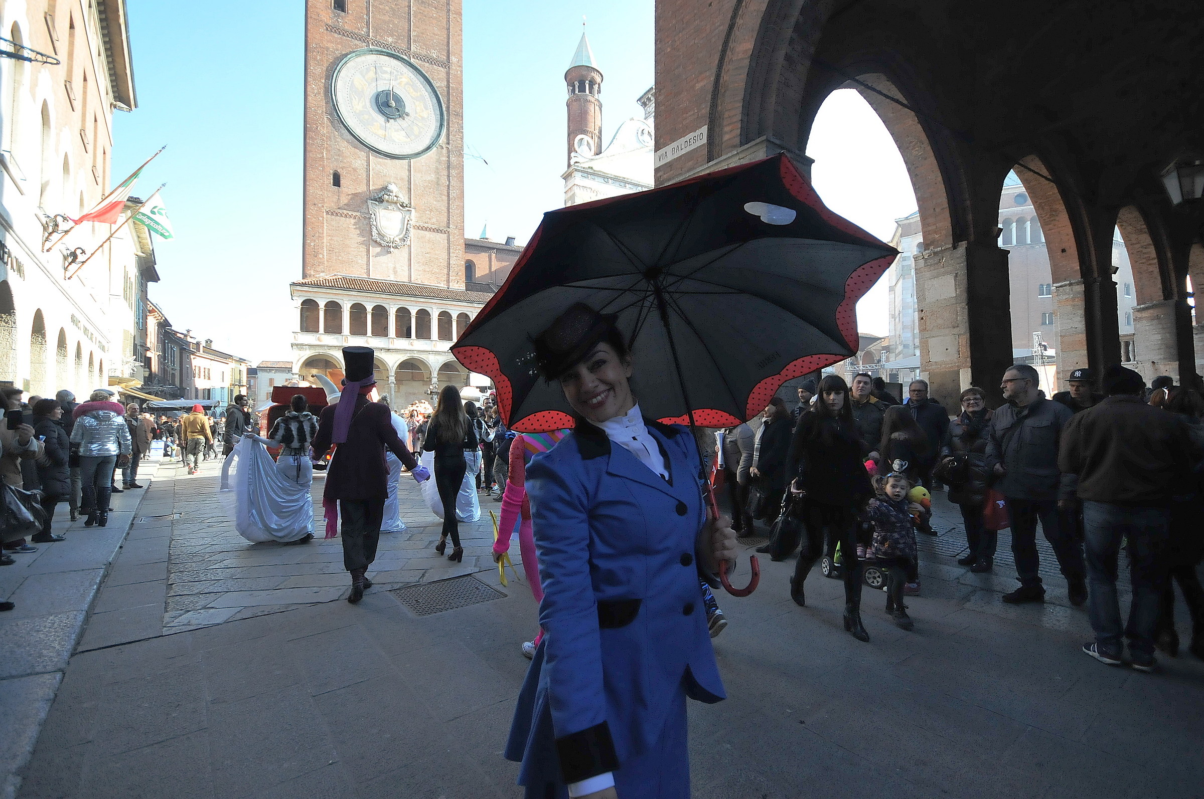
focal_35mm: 16
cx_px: 602
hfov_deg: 95.0
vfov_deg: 71.9
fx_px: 551
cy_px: 400
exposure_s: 1/800
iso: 800
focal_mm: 11
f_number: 4.2
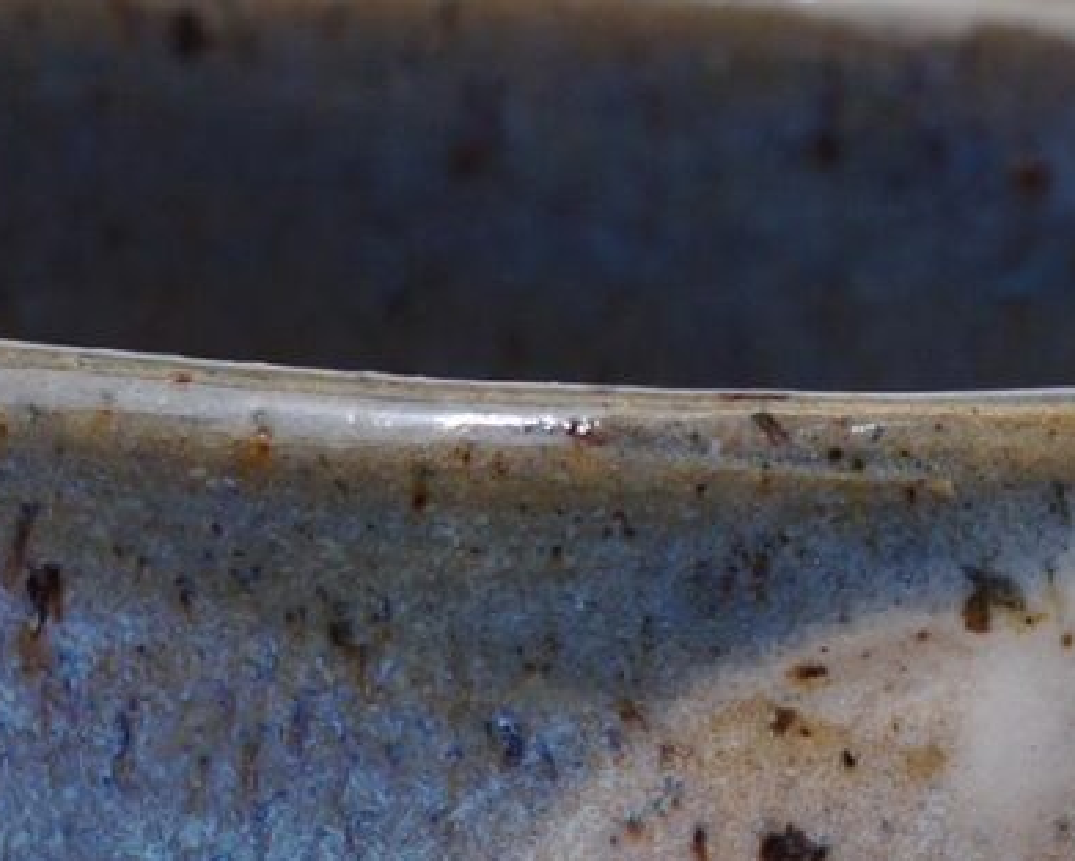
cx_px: 1336
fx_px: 7224
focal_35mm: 227
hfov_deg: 8.4
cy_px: 2110
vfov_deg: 6.5
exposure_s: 1/200
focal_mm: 25
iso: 100
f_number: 9
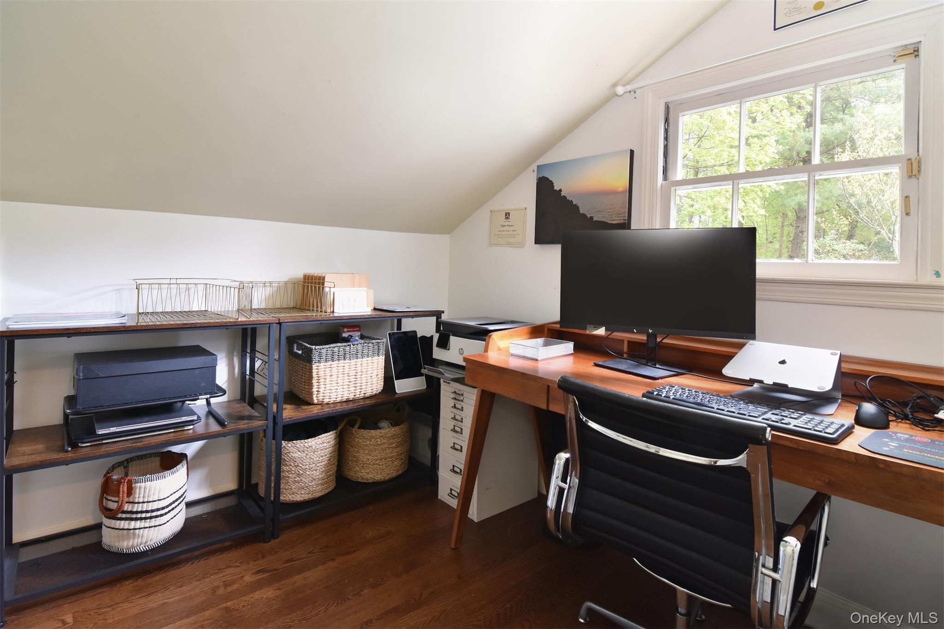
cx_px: 472
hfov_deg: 95.0
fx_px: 433
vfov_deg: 72.0
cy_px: 314
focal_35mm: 16
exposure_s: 1/60
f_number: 8
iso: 640
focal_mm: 11
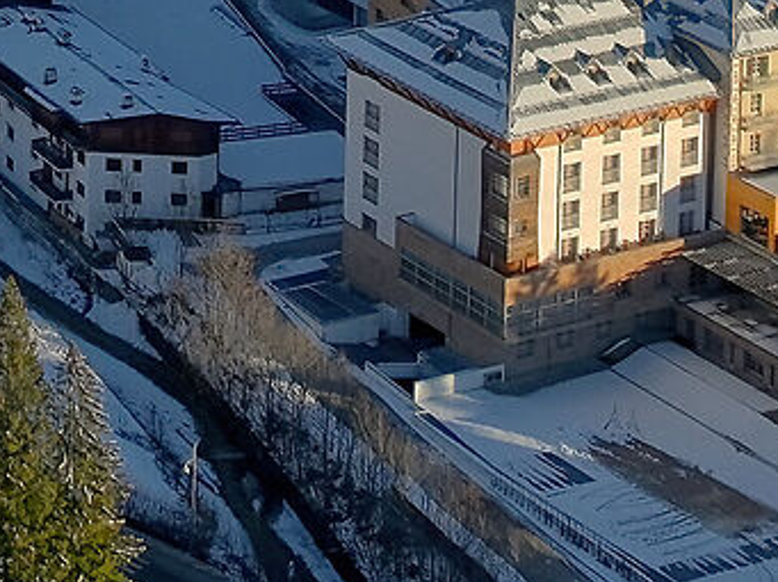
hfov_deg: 10.4
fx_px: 3794
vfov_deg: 7.6
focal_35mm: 169
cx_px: -976
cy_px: -1189
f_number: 2.8
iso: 150
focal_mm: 12.29
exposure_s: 1/1600
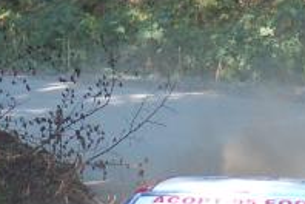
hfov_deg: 3.3
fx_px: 5261
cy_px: 472
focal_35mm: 621
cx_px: 179
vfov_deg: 2.2
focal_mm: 80
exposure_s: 1/400
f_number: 5.6
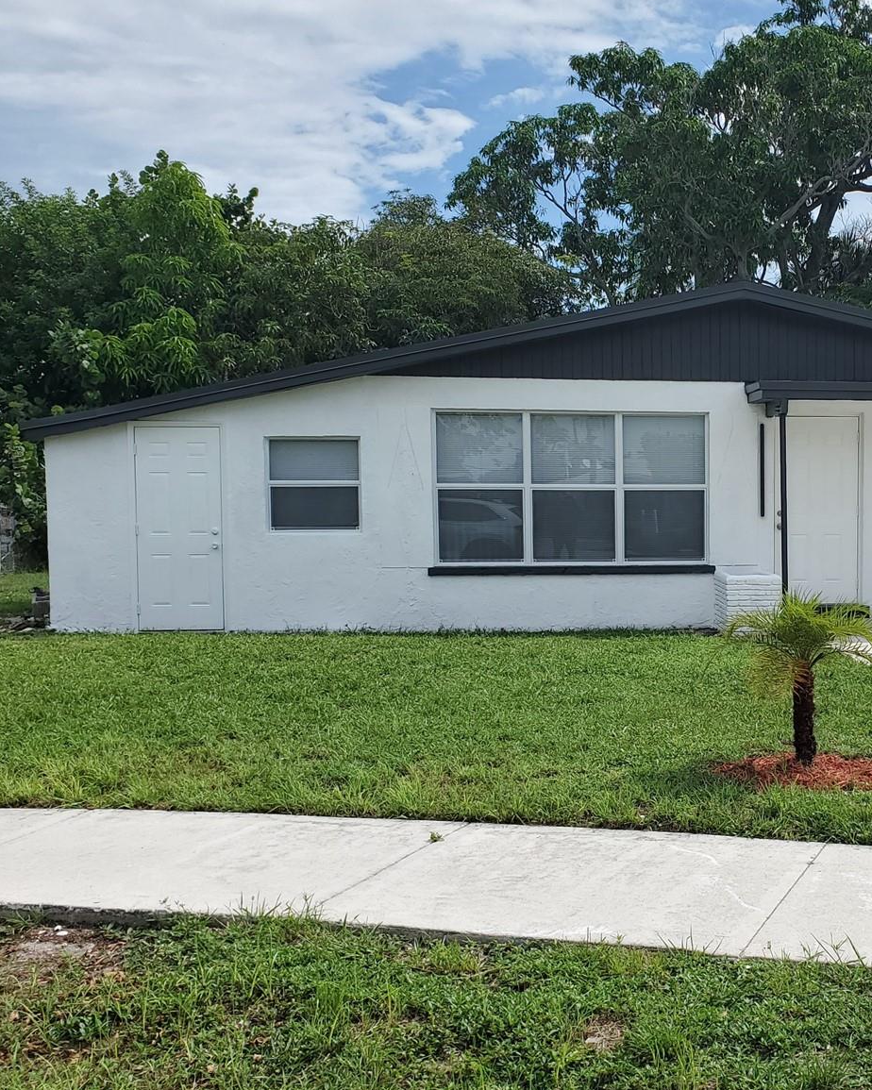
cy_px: 559
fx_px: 1452
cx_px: 783
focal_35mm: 45
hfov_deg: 31.8
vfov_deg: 41.2
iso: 50
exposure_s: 1/1994
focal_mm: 4.3
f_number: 2.4
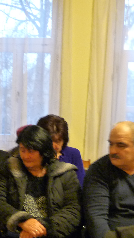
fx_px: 436
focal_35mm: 69
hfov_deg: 17.4
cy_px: 148
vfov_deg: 30.4
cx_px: 32
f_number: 2.8
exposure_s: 1/8
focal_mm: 4.8
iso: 400
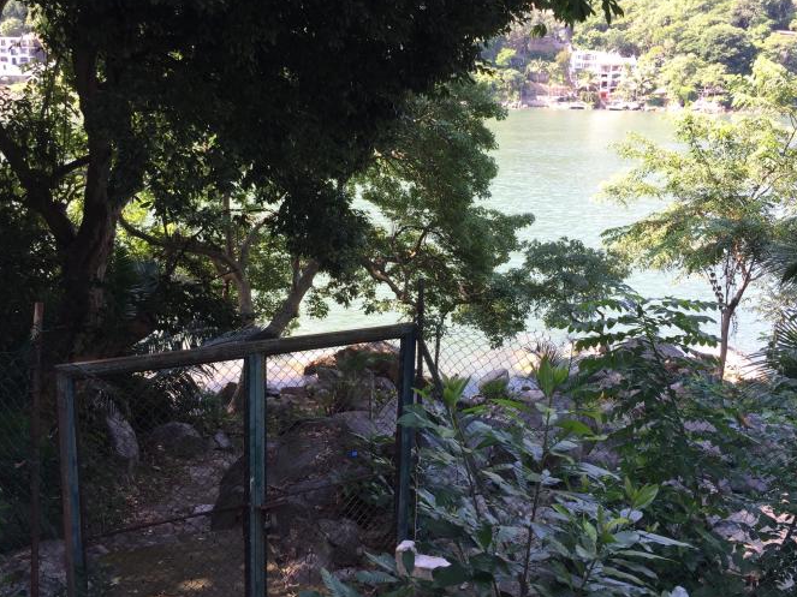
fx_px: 806
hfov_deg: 52.6
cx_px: 415
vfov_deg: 40.7
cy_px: 308
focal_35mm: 35
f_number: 2.2
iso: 32
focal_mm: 4.15
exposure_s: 1/152
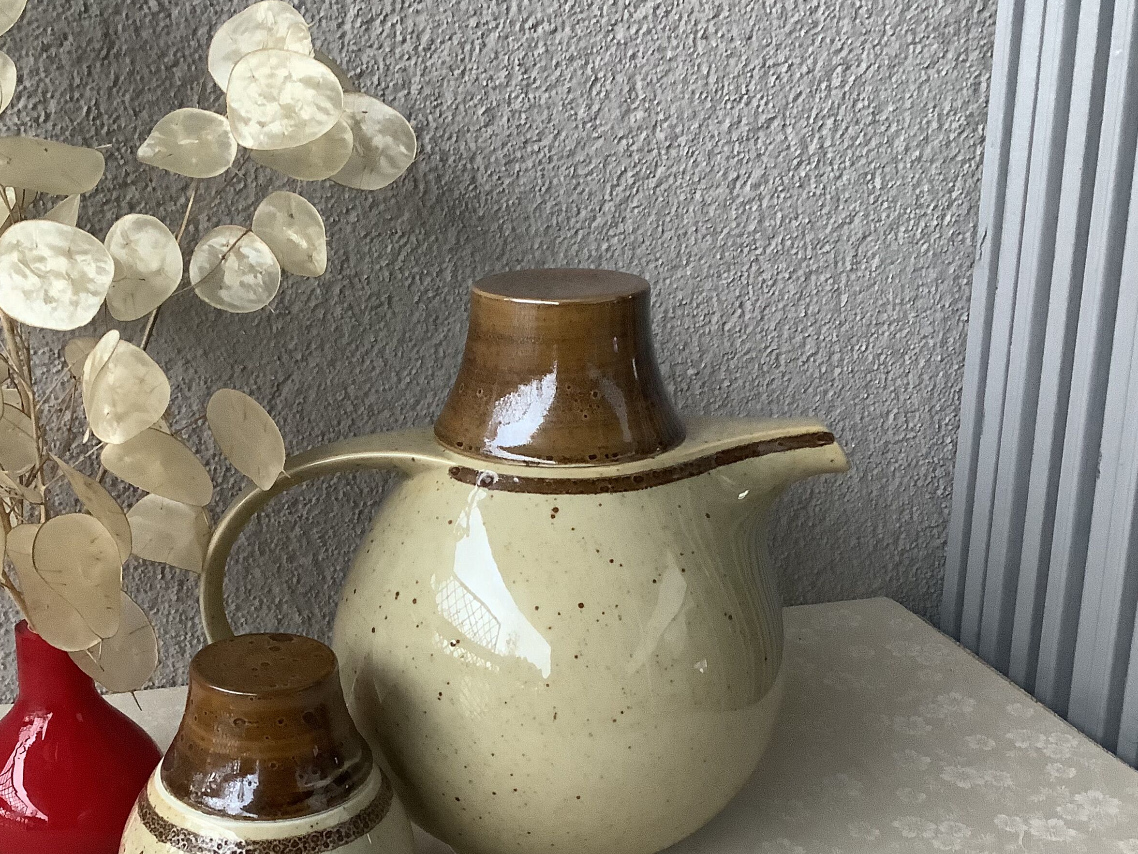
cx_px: 414
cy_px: 581
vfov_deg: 33.3
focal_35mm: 43
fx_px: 1414
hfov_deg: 43.4
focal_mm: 3.3
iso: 320
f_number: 2.4
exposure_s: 1/60
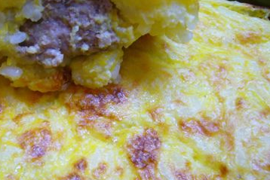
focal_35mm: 65
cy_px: 66
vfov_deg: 20.9
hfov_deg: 30.4
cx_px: 69
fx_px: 488
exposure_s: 1/15
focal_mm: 5.8
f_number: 2.8
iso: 100
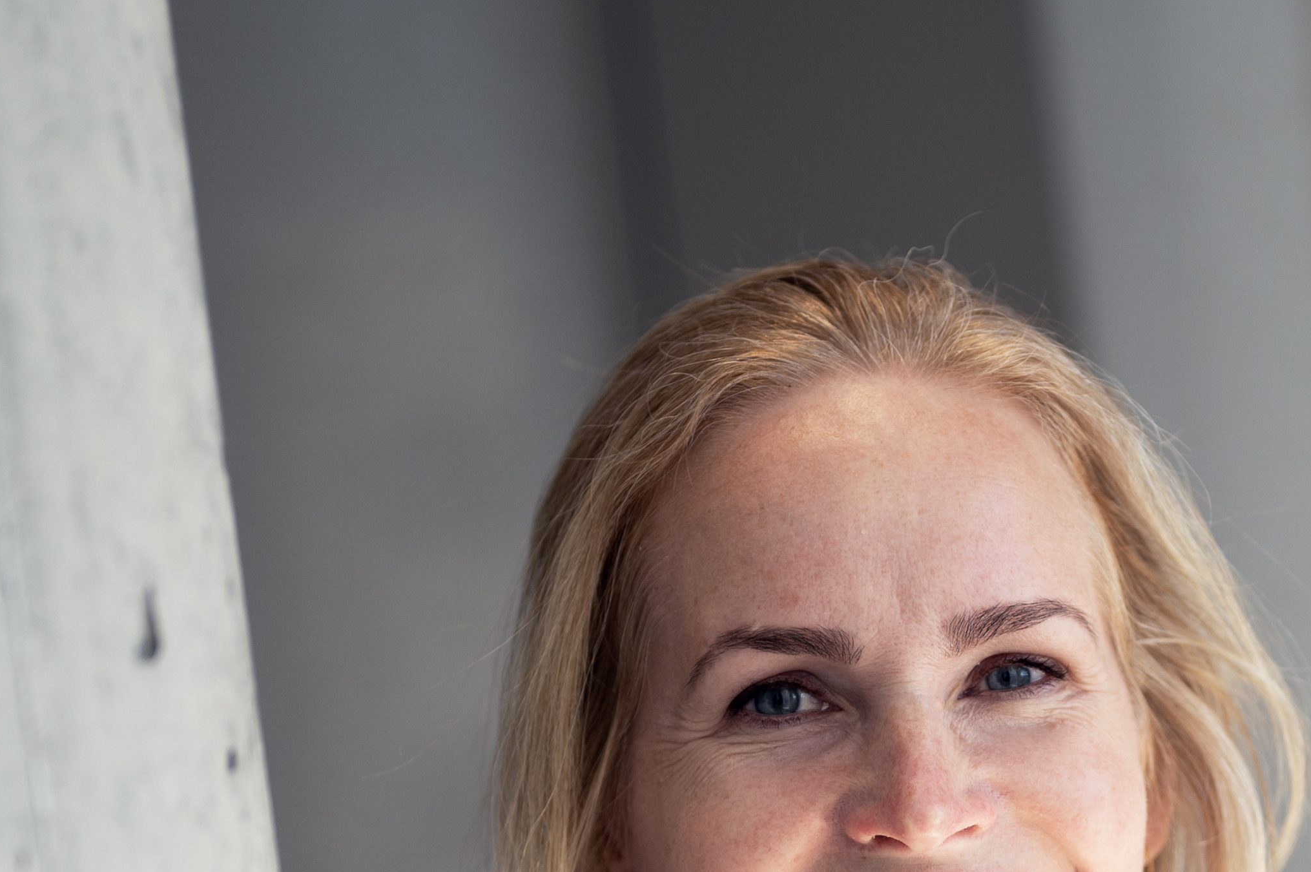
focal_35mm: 149
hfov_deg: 13.8
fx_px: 5422
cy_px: 1078
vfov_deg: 9.1
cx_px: 902
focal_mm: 50
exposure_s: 1/800
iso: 160
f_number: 1.8
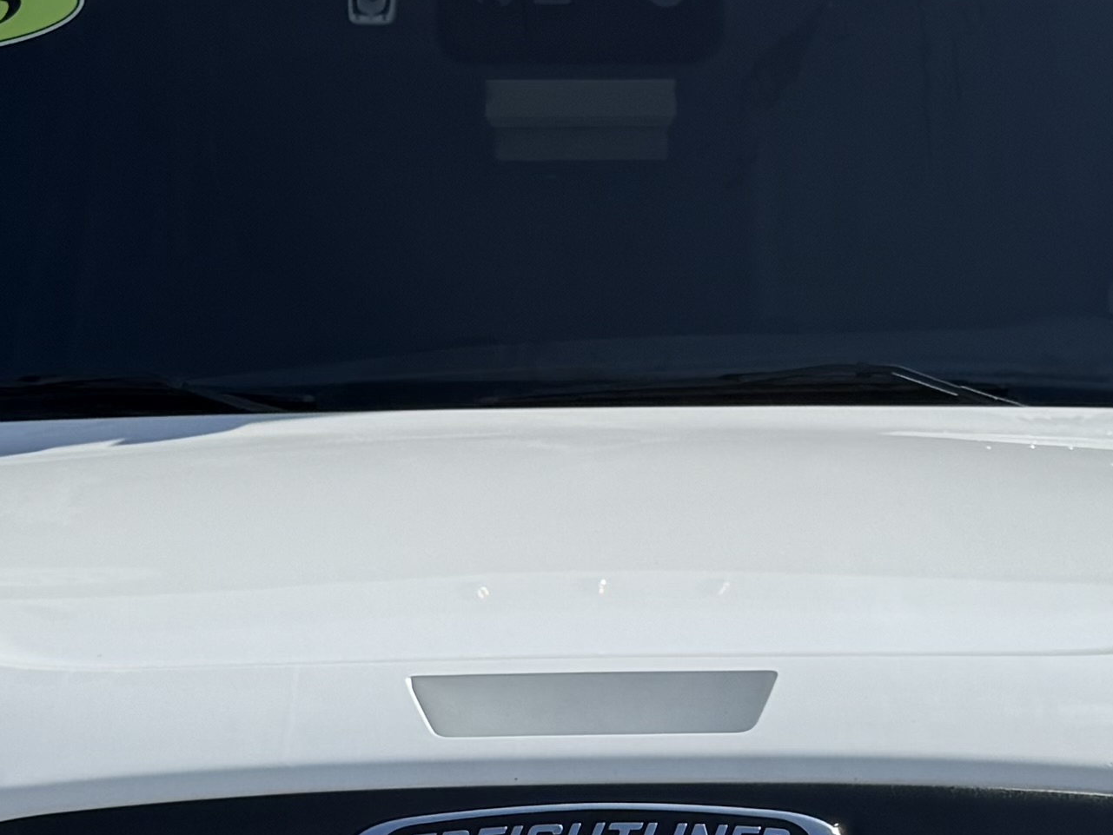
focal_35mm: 107
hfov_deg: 18.4
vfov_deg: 13.5
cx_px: 674
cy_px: 1005
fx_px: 3441
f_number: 1.78
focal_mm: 6.76
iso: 80
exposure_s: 1/4975
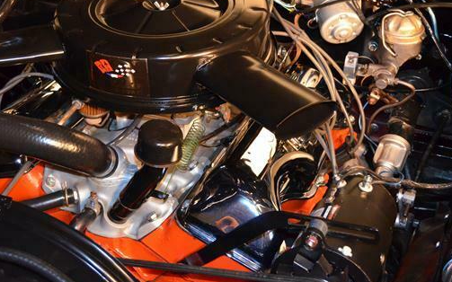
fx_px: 785
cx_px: 179
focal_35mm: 64
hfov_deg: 32.0
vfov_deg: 20.3
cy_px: 87
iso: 2500
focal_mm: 29
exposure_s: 1/60
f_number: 4.5
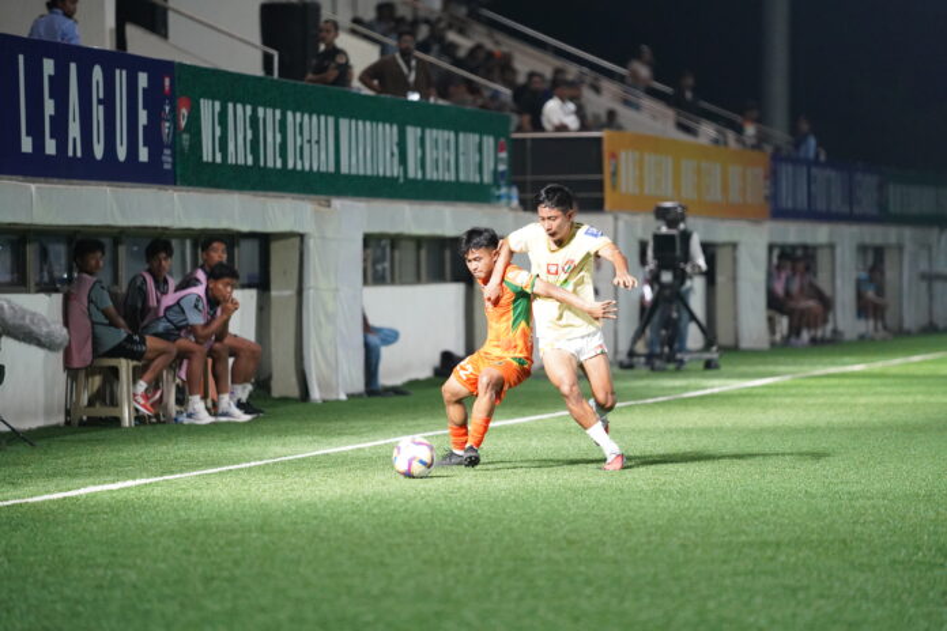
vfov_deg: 6.9
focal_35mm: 200
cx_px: 474
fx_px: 5261
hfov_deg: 10.3
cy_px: 316
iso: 6400
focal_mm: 200
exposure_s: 1/1250
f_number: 2.8
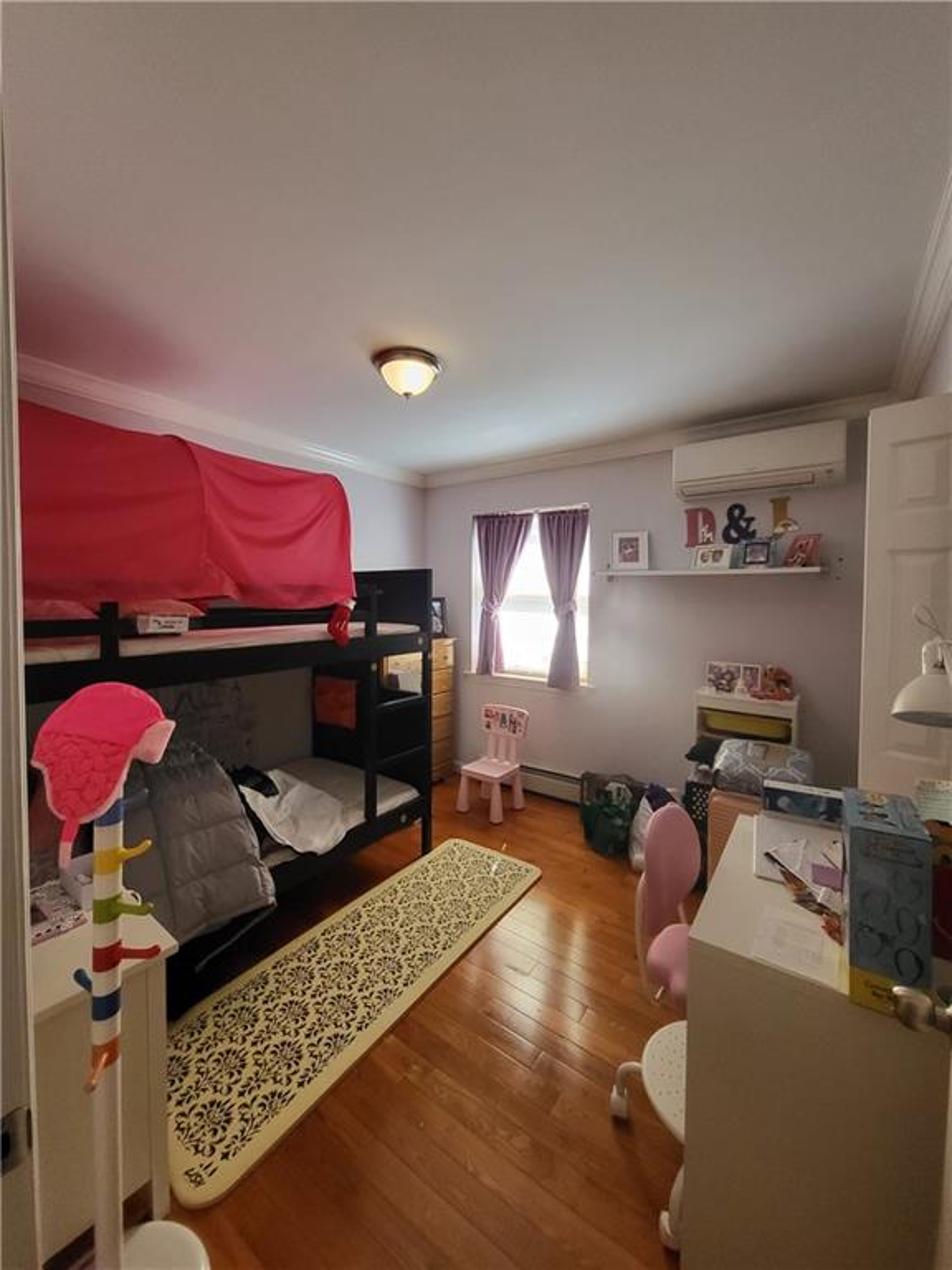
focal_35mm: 13
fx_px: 477
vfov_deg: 106.2
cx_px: 476
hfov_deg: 89.9
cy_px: 635
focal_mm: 1.74
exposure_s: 1/60
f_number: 2.2
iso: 320
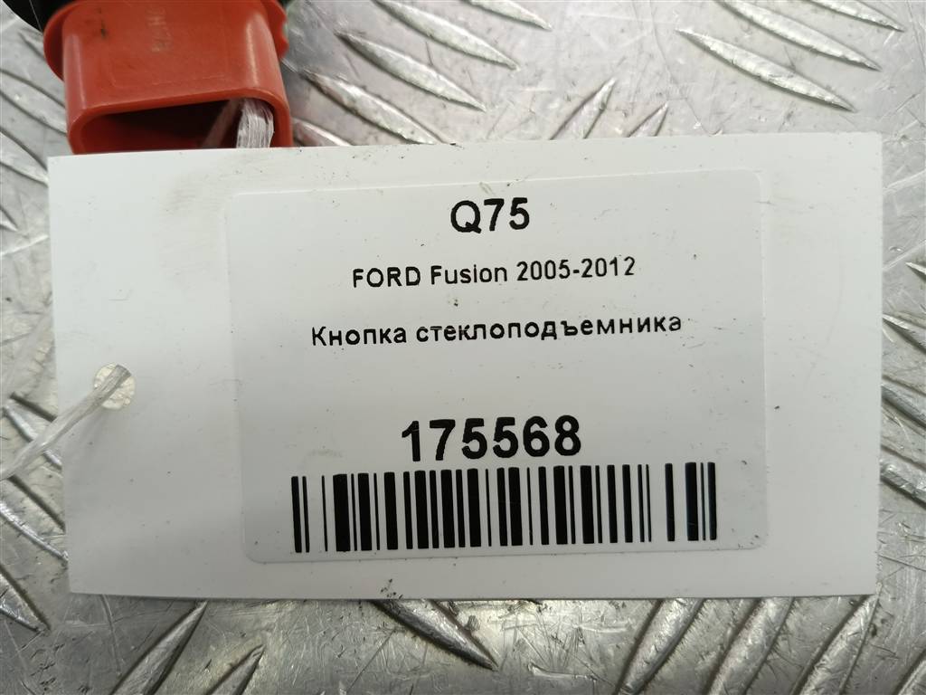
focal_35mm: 27
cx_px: 463
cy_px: 348
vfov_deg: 51.4
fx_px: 722
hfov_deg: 65.3
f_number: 1.6
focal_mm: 4.11
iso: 99
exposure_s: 1/50
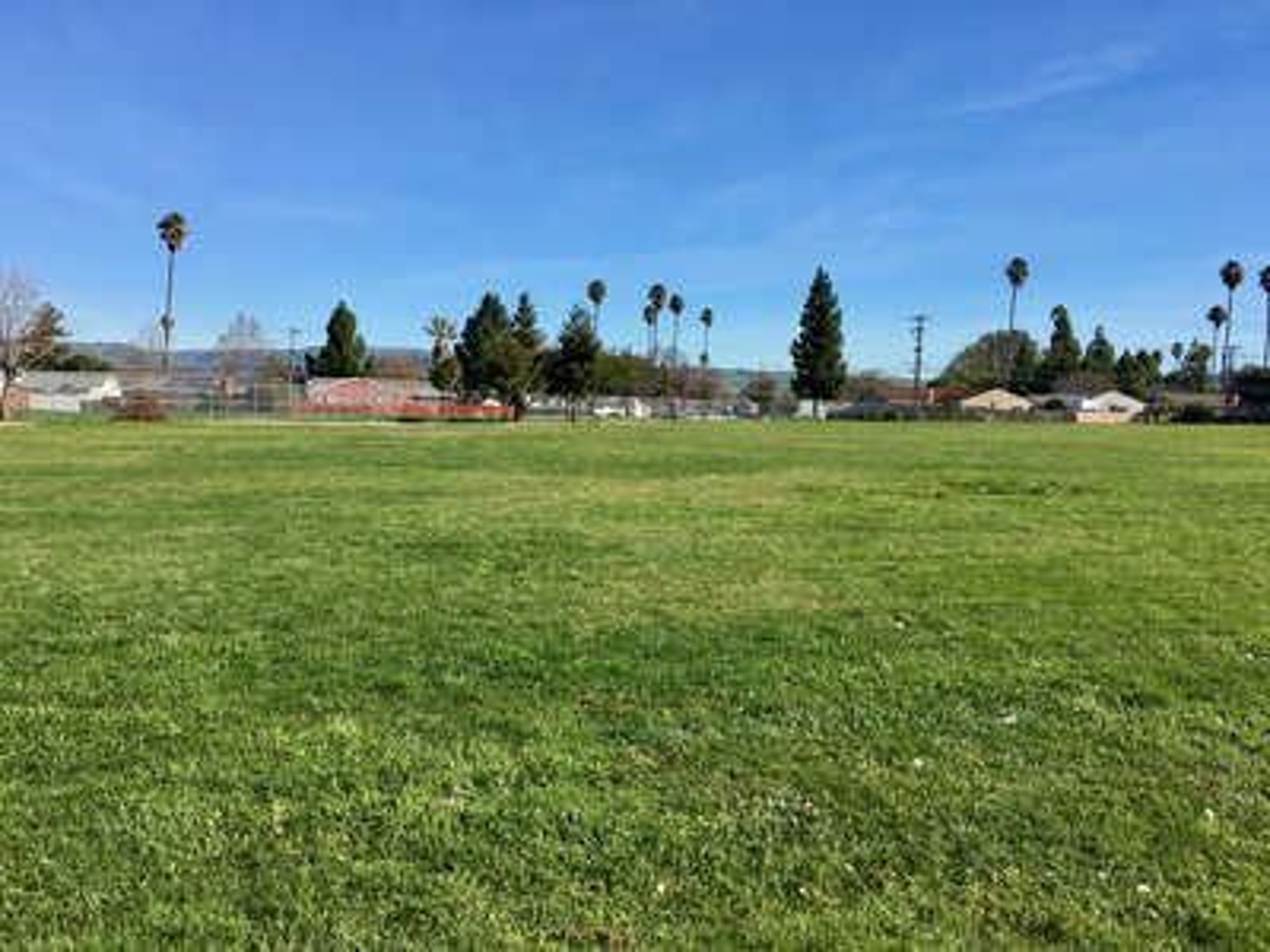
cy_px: 476
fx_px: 1064
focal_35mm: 29
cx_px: 635
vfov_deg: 48.2
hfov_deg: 61.7
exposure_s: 1/1261
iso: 25
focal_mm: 4.15
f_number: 2.2
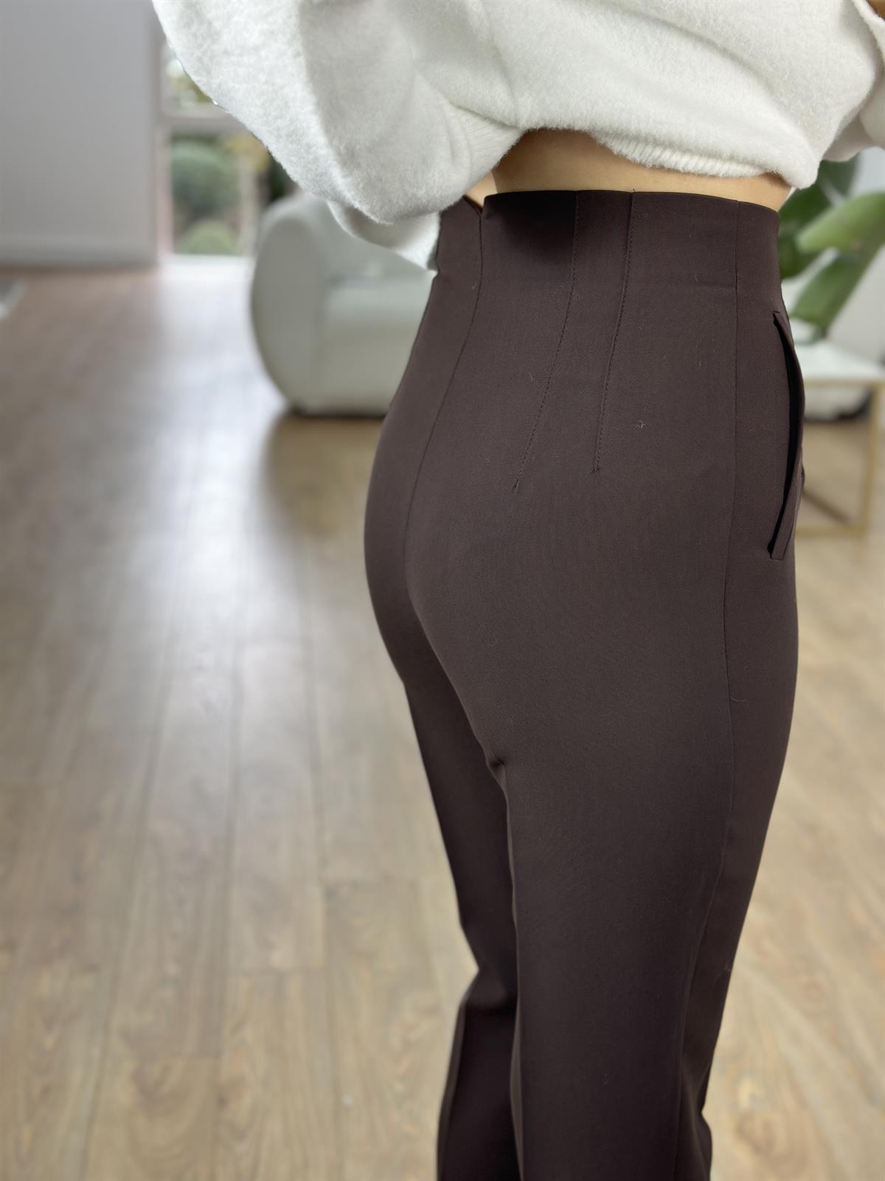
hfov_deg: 30.3
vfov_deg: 39.7
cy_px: 590
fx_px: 1636
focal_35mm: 48
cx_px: 442
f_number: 1.78
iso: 64
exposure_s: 1/100
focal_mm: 6.86
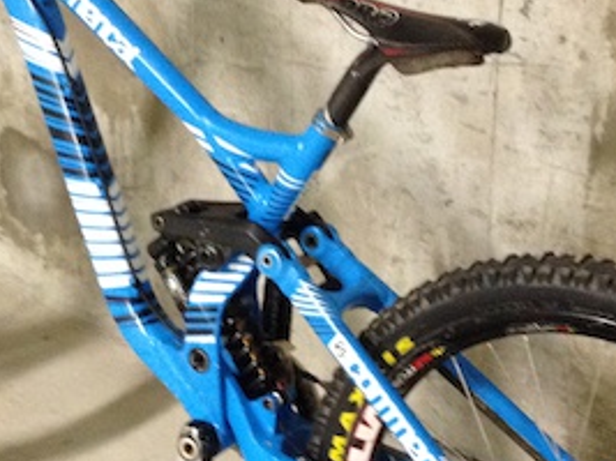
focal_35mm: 105
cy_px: 284
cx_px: 208
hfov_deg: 18.7
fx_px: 1868
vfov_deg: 14.1
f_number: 2.4
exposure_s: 1/20
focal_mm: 4.28
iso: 320
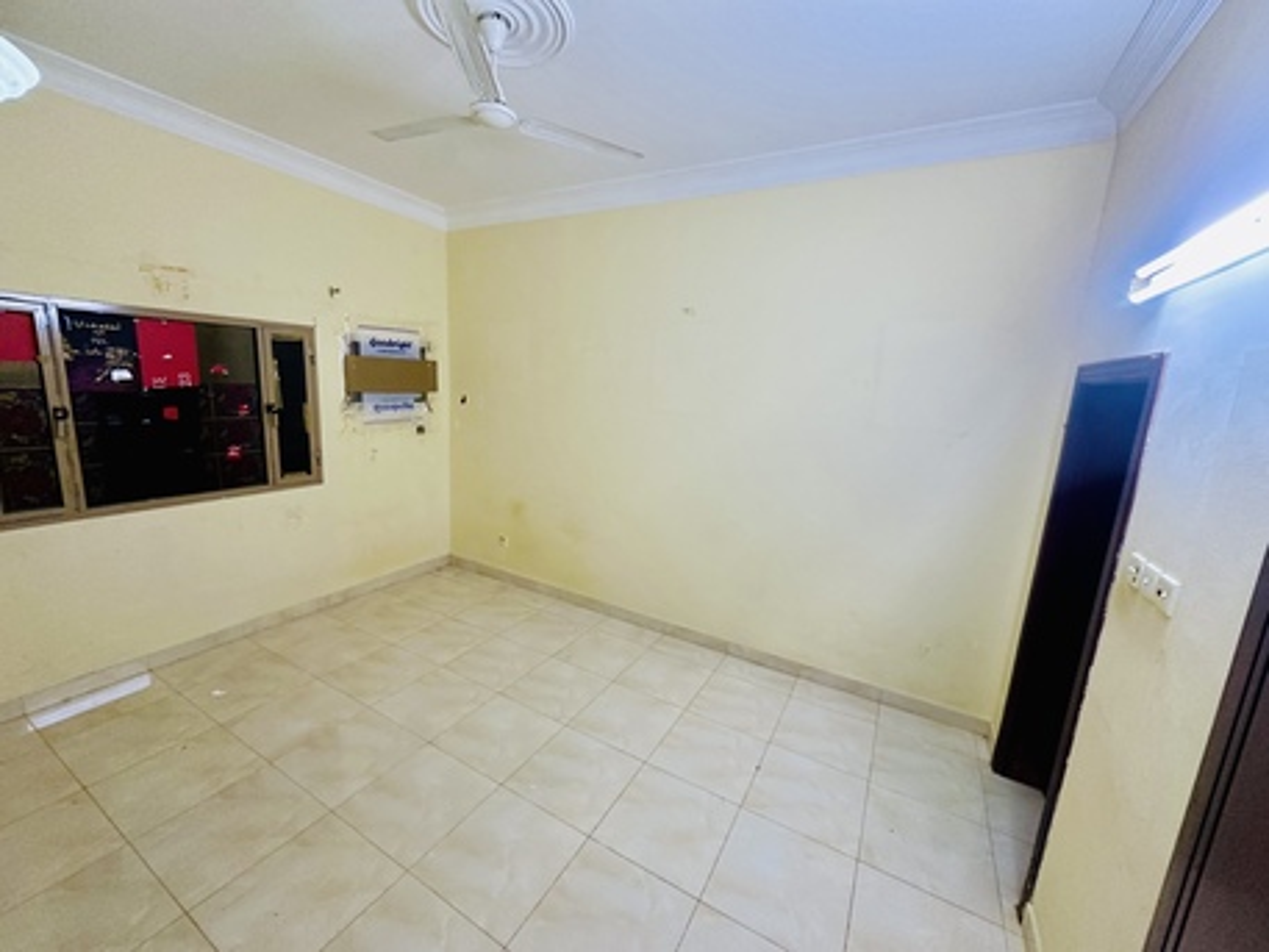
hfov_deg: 102.0
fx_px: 513
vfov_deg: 85.7
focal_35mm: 14
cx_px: 634
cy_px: 476
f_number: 2.2
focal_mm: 2.22
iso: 320
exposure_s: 1/100
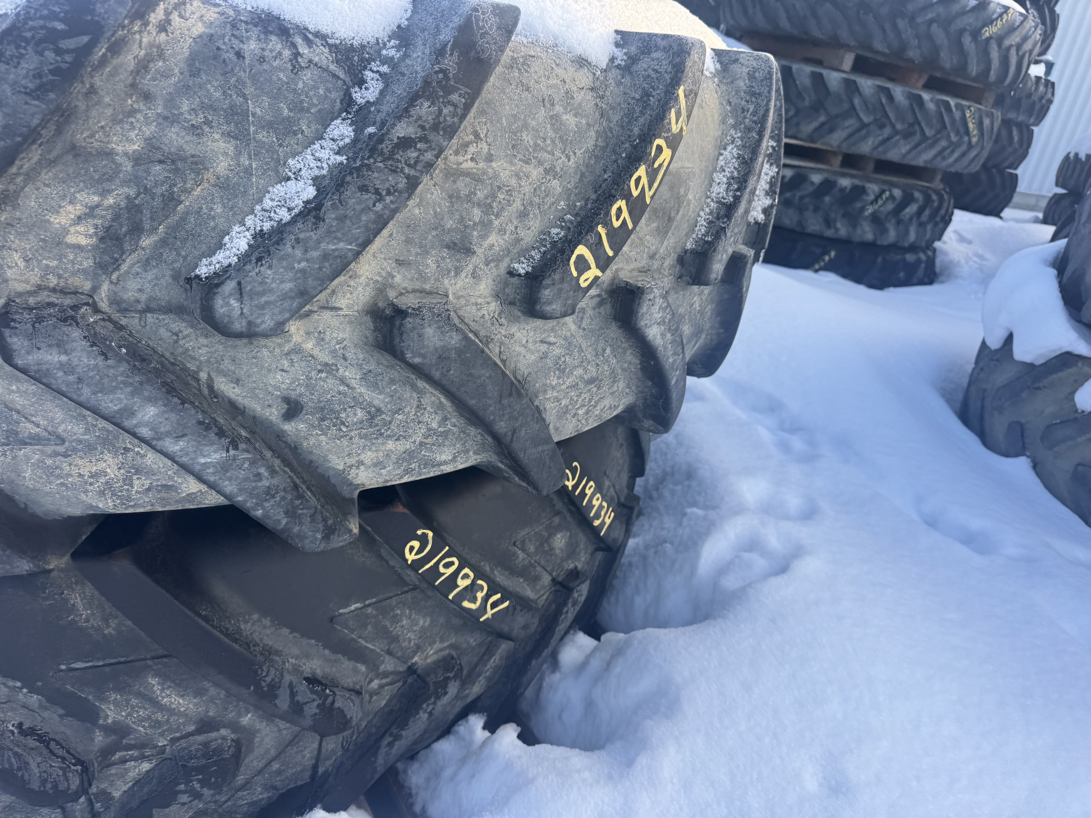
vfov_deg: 56.8
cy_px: 409
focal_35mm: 24
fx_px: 756
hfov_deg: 71.6
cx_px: 546
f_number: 1.78
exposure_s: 1/707
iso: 80
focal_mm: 6.76
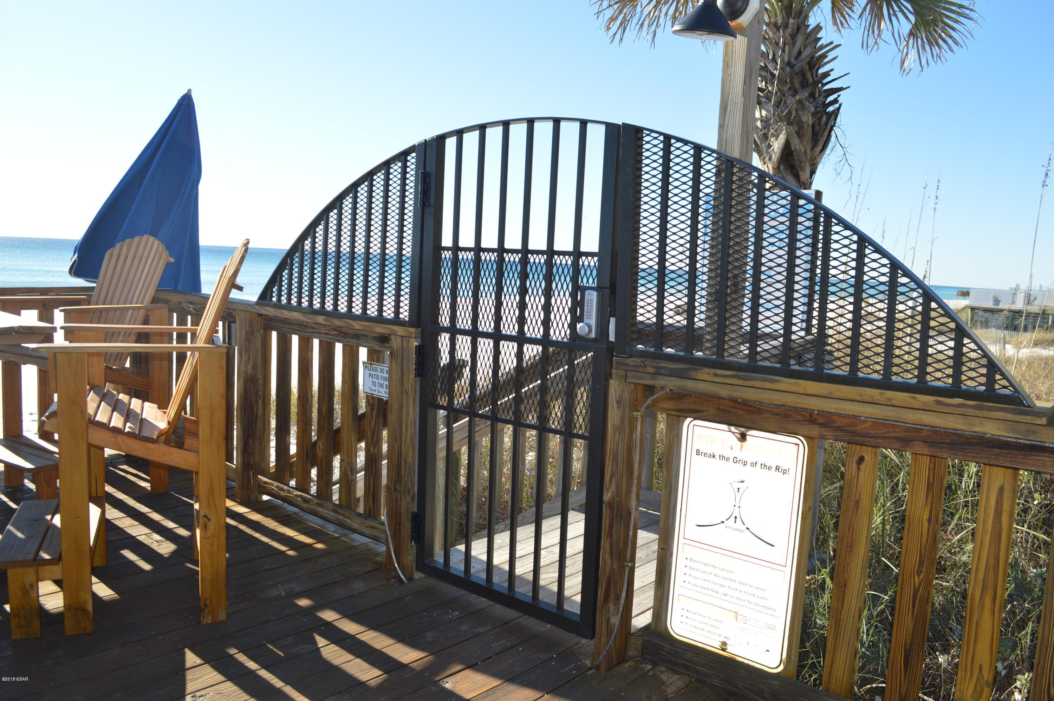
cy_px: 350
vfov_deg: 47.8
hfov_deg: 67.4
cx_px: 527
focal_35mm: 27
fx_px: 790
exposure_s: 1/200
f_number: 7.1
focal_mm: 18
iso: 100
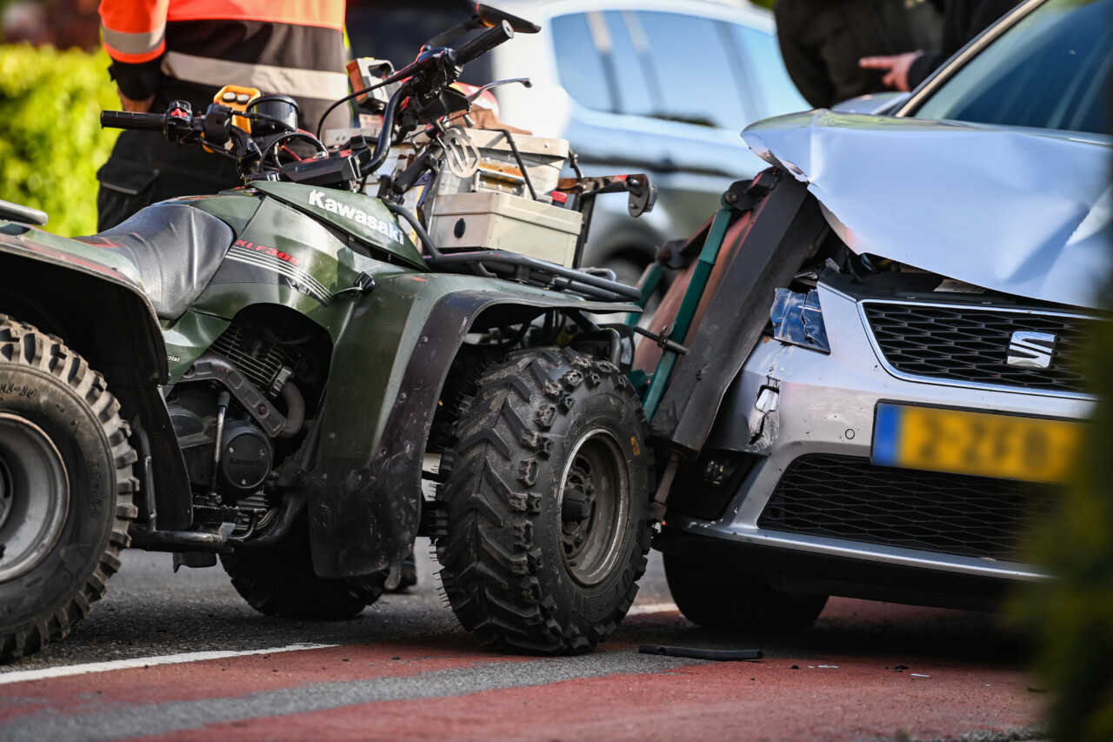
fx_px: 6182
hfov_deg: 10.3
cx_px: 556
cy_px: 371
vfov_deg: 6.9
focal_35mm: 200
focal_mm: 200
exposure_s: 1/800
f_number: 2.8
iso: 200
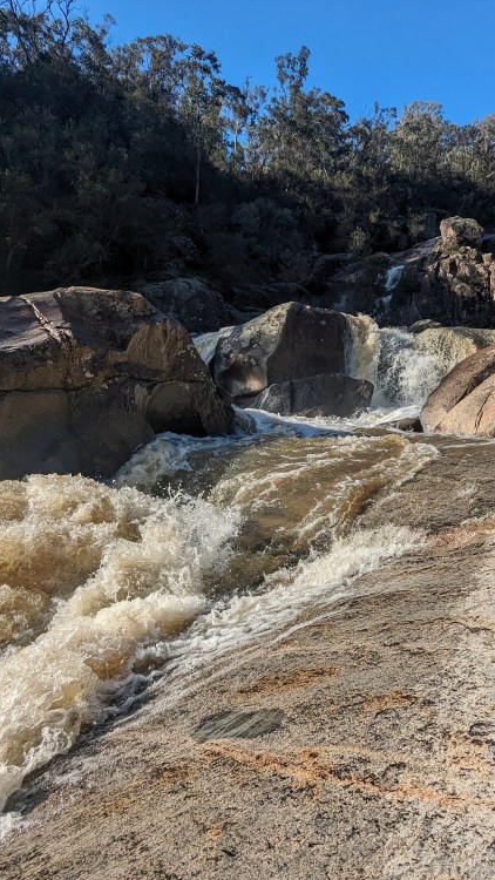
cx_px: 330
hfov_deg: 46.9
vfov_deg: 76.3
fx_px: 560
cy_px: 446
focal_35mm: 24
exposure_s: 1/1475
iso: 45
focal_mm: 2.35
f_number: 2.2
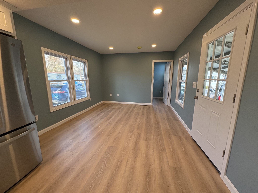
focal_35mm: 14
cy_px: 96
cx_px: 129
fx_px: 104
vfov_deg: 85.7
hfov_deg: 102.1
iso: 160
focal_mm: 2.22
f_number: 2.2
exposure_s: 1/120
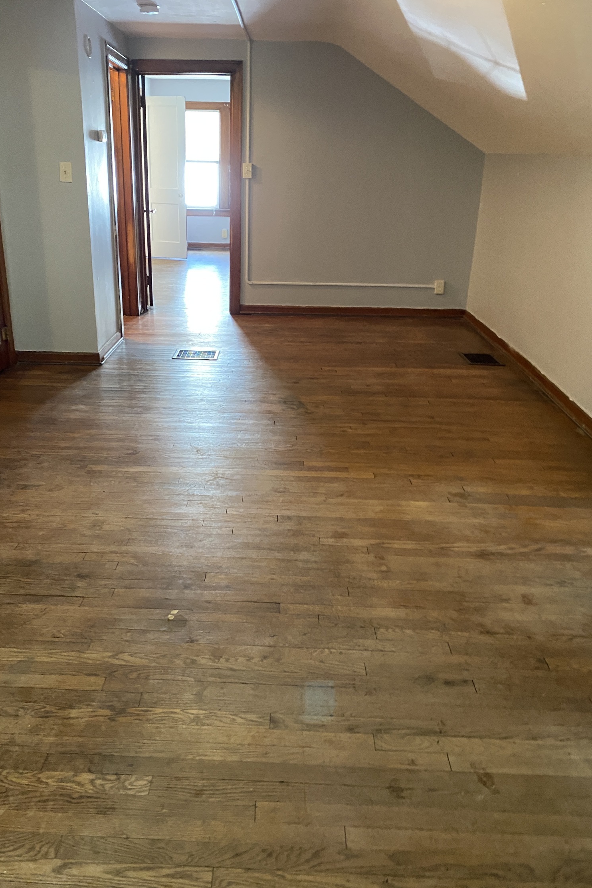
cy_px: 438
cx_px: 248
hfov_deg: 46.2
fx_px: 691
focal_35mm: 28
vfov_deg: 65.5
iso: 400
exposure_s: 1/40
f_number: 1.8
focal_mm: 4.25
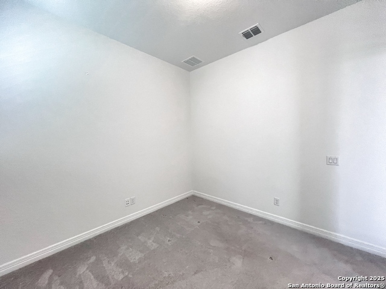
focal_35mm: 13
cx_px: 193
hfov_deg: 106.2
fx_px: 145
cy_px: 144
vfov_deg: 89.9
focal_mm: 1.57
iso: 250
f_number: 1.8
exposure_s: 1/120
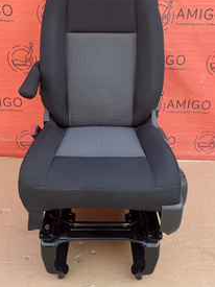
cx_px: 103
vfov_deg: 53.2
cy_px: 101
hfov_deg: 41.8
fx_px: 282
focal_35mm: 34
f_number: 1.6
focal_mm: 5.1
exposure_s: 1/154
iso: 40
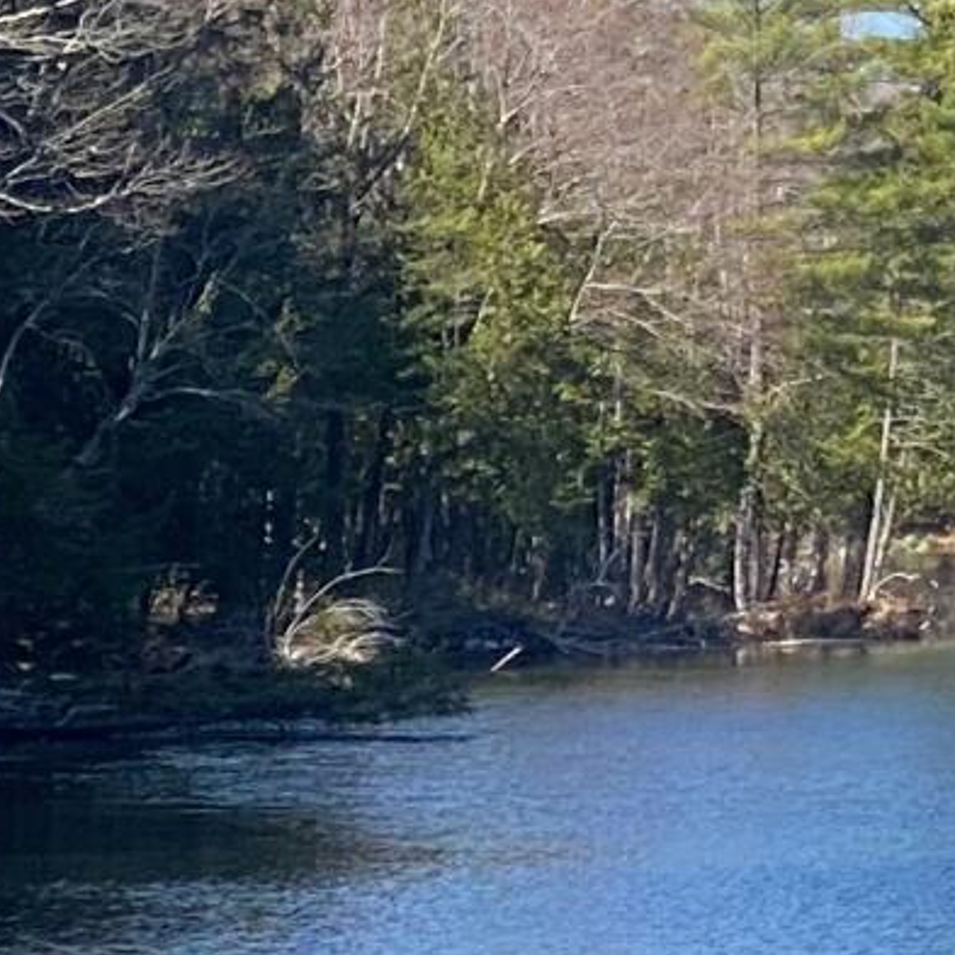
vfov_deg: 5.0
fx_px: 10956
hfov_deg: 5.0
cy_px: 180
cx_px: 578
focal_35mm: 351
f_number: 2
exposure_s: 1/749
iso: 20
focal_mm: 6
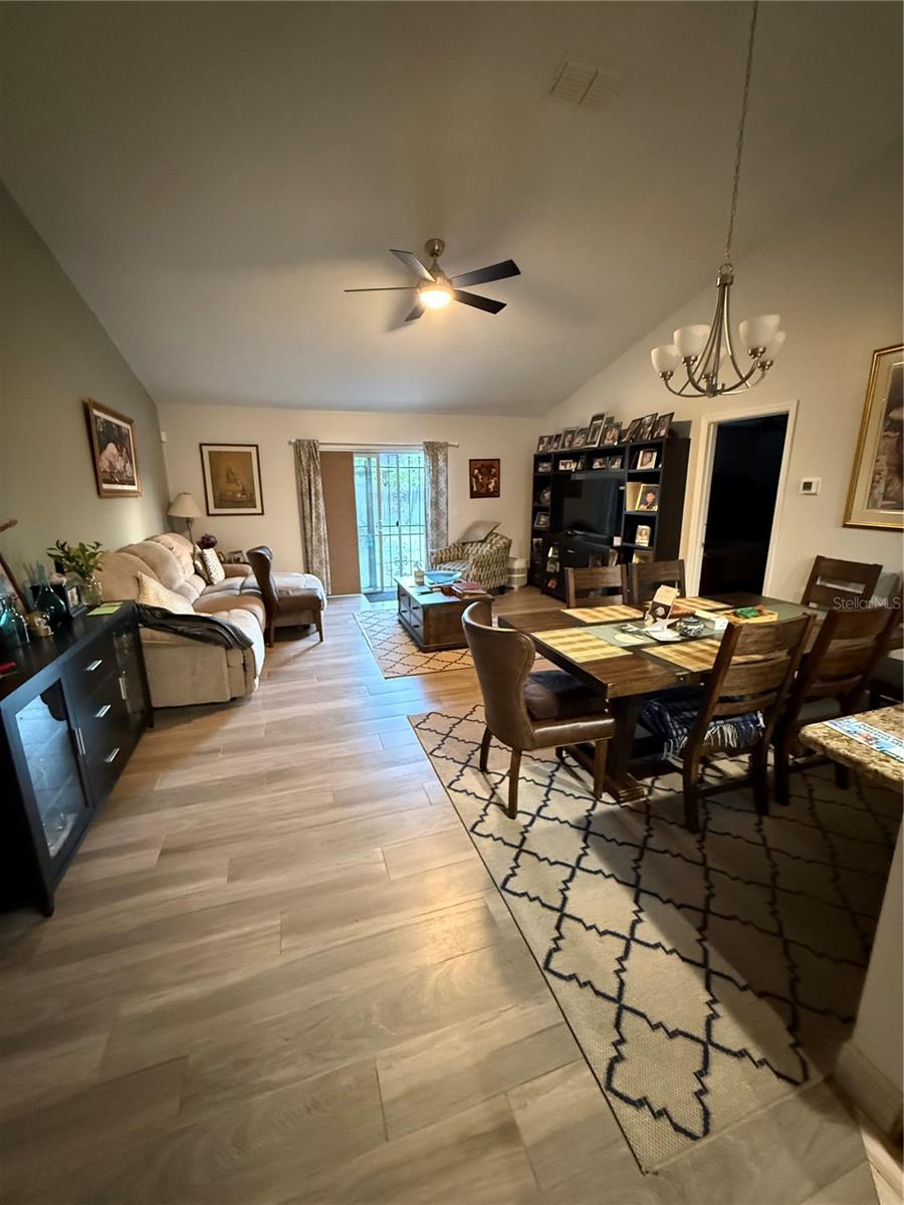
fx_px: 487
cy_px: 602
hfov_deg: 85.7
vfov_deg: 102.1
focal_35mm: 14
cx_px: 452
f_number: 2.2
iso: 1600
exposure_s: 1/30
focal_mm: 2.22
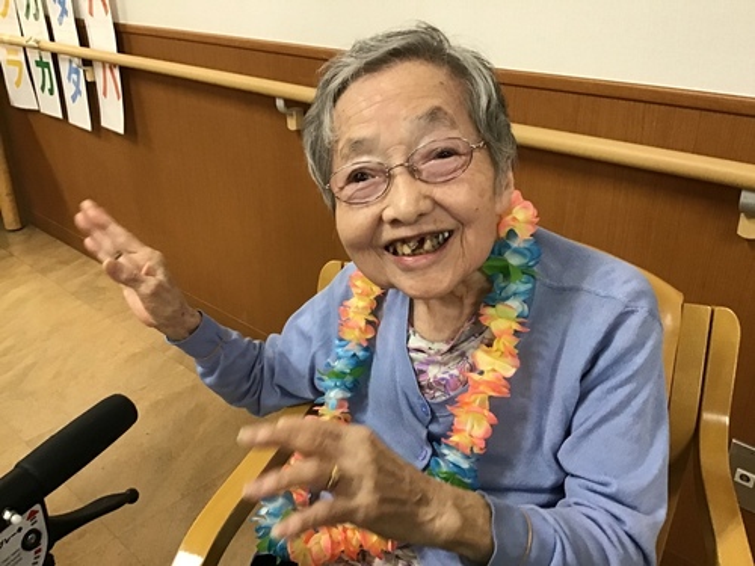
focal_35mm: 31
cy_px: 283
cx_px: 378
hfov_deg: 58.4
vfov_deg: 45.4
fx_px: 676
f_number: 2.4
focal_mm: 3.3
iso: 160
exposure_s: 1/30
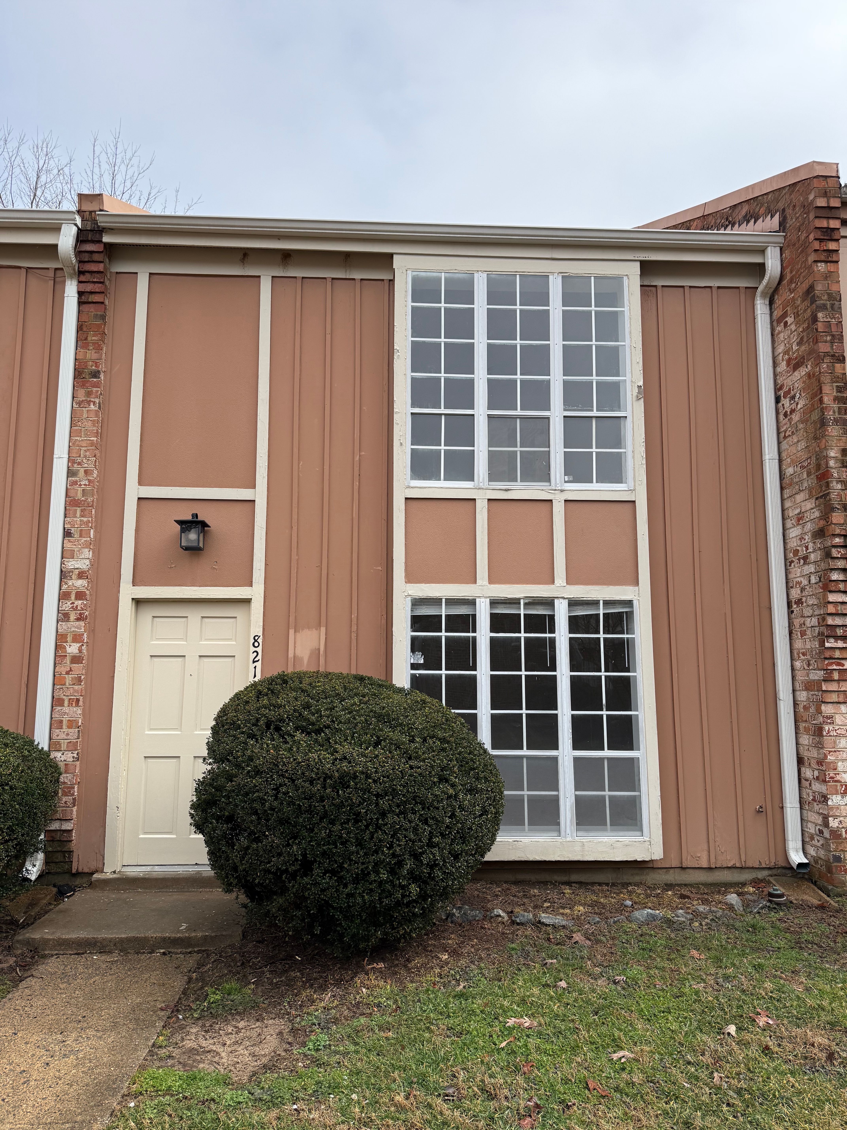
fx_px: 783
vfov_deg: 71.6
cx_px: 424
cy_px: 565
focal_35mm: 24
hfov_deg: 56.8
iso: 100
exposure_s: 1/4405
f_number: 1.78
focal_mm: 6.76
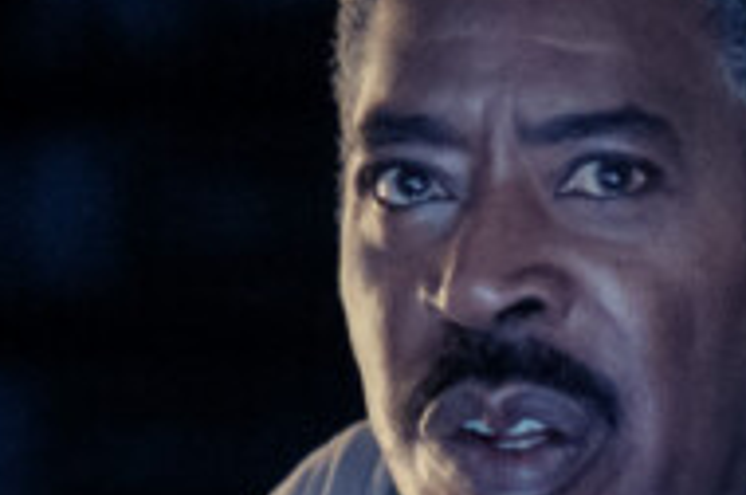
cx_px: 1441
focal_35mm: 1166
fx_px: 24121
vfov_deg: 1.2
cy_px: 962
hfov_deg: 1.8
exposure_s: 1/125
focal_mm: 129.2
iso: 8000
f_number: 4
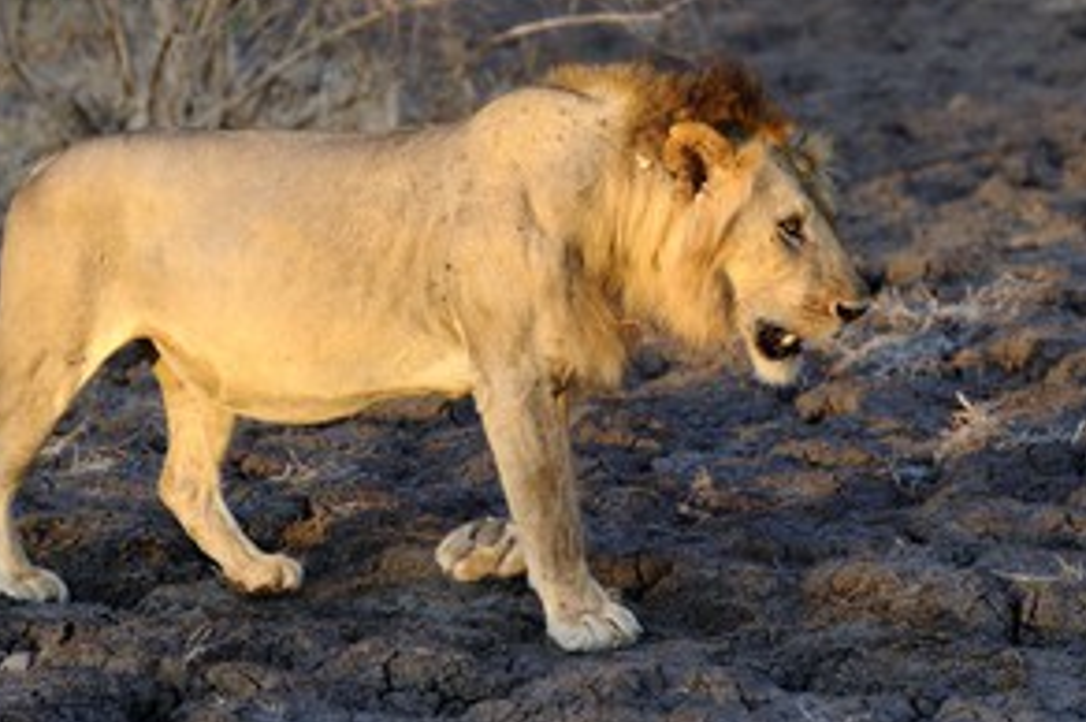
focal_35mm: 167
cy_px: 316
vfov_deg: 8.2
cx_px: 603
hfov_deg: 12.3
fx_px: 5032
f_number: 2.8
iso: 640
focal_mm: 116
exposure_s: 1/800
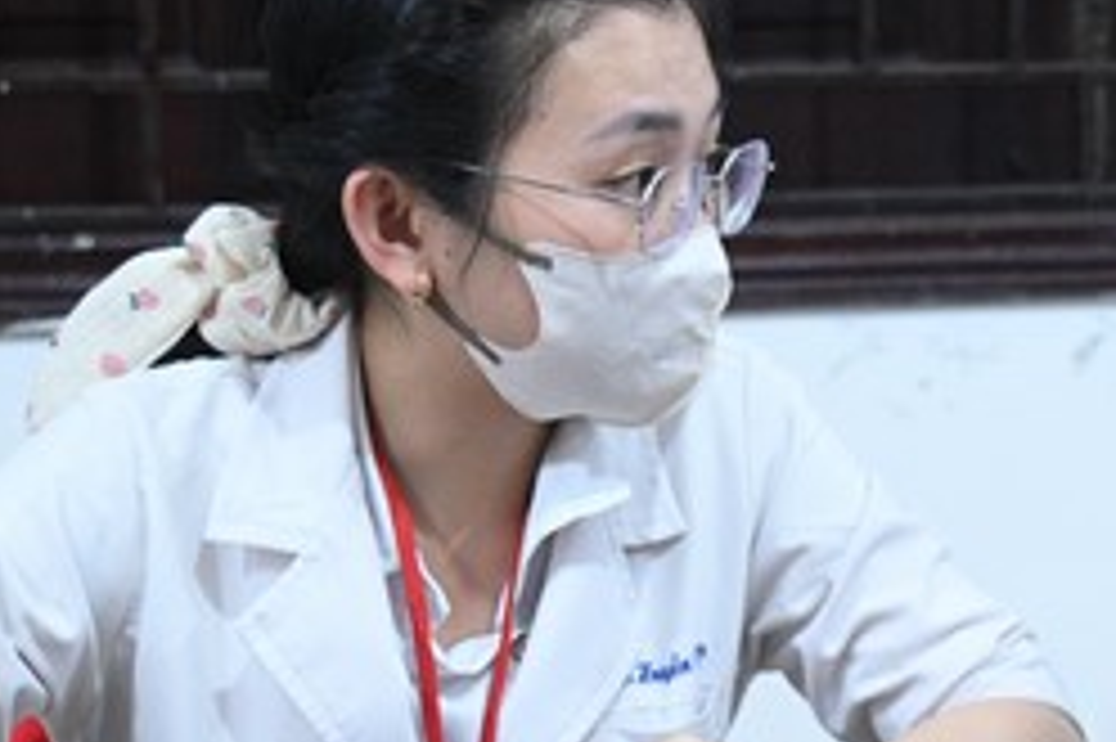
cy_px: 490
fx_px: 3903
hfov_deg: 16.0
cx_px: 1084
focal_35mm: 126
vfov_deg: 10.9
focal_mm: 48
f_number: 4
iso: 8000
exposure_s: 1/250
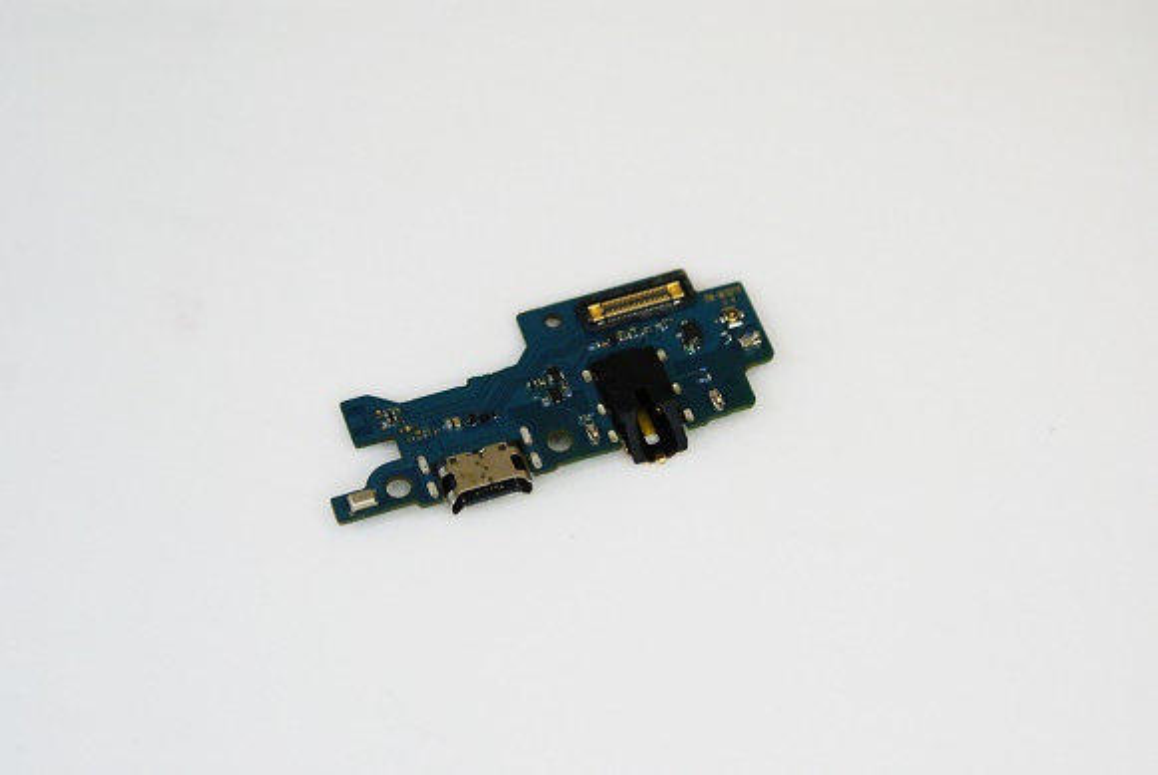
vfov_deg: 15.2
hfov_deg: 22.6
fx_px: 2899
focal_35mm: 90
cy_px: 388
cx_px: 579
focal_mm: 60
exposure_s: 1/160
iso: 1600
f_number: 5.6
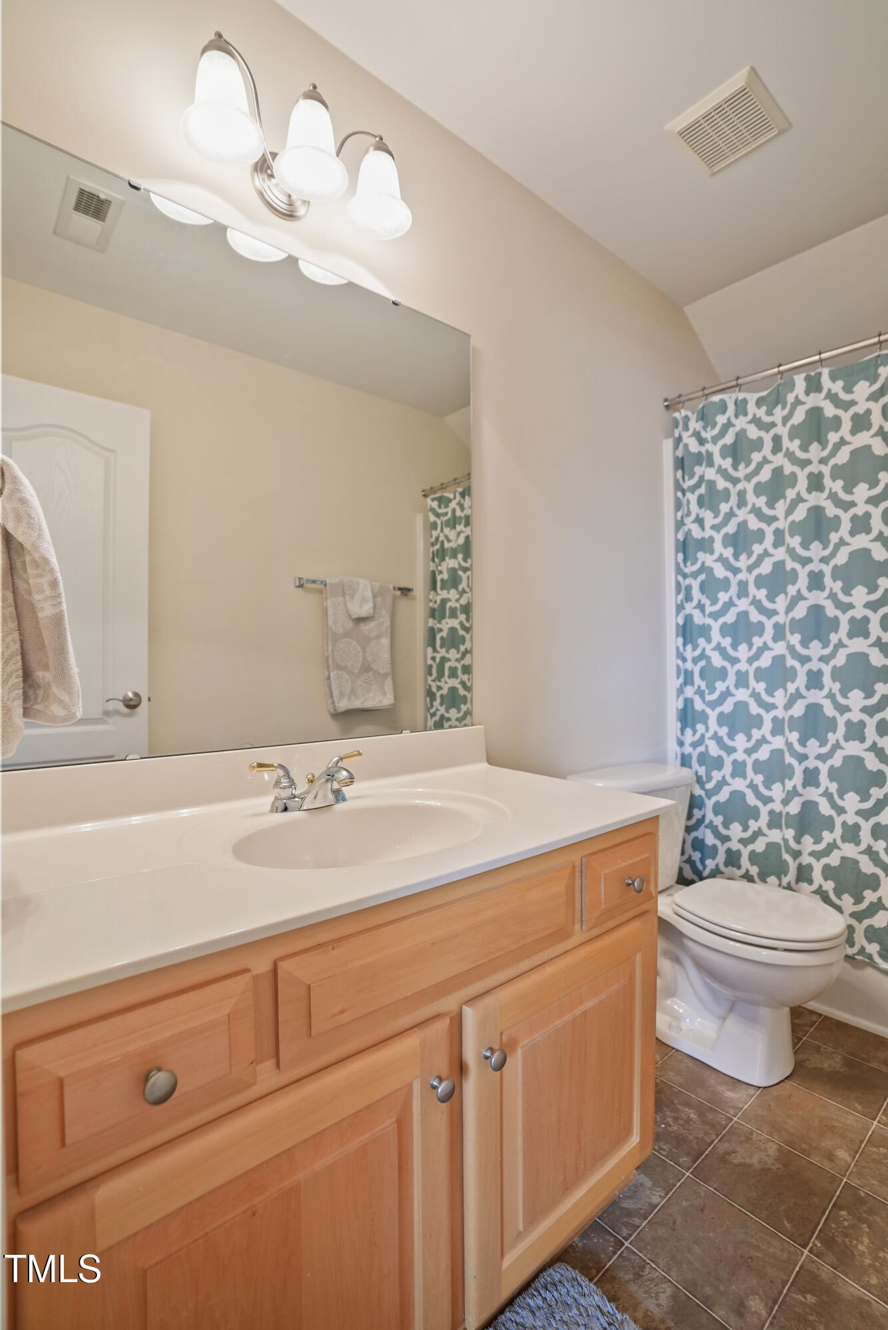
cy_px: 665
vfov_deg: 96.7
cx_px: 444
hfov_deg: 73.8
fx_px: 591
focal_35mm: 16
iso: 1250
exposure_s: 1/20
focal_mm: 16
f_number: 4
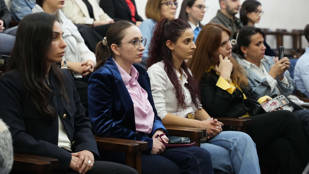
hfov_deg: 24.7
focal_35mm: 86
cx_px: 141
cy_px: 67
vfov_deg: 14.1
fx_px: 705
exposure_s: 1/125
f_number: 2.8
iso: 2500
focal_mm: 70
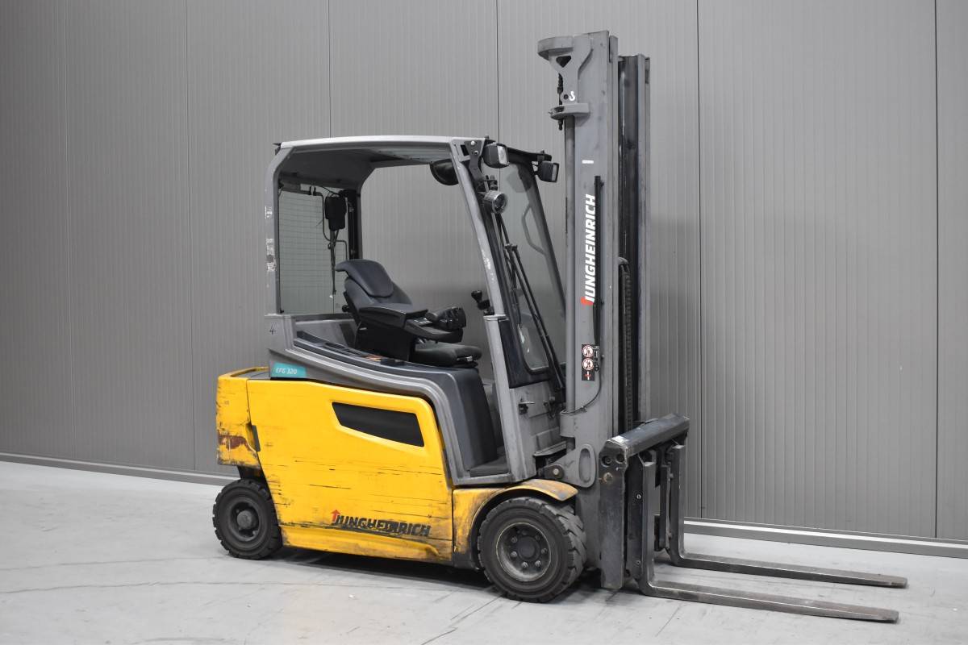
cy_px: 322
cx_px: 484
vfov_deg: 35.5
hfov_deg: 51.3
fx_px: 1008
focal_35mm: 38
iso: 1250
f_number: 5
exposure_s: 1/40
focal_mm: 25
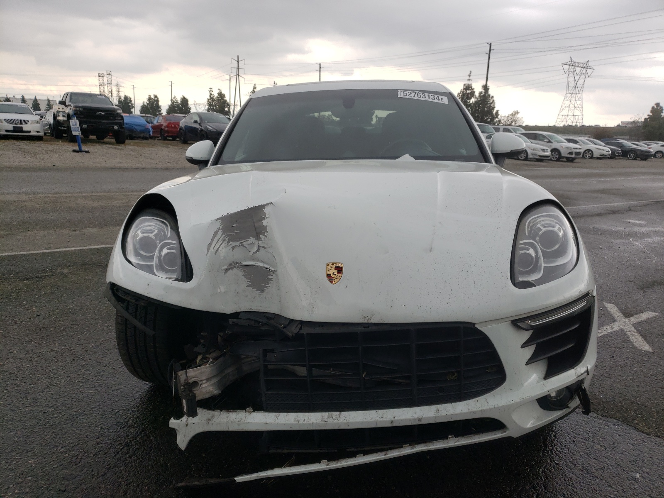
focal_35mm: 26
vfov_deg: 53.1
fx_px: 499
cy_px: 249
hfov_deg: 67.3
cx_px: 332
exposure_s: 1/909
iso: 50
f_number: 1.5
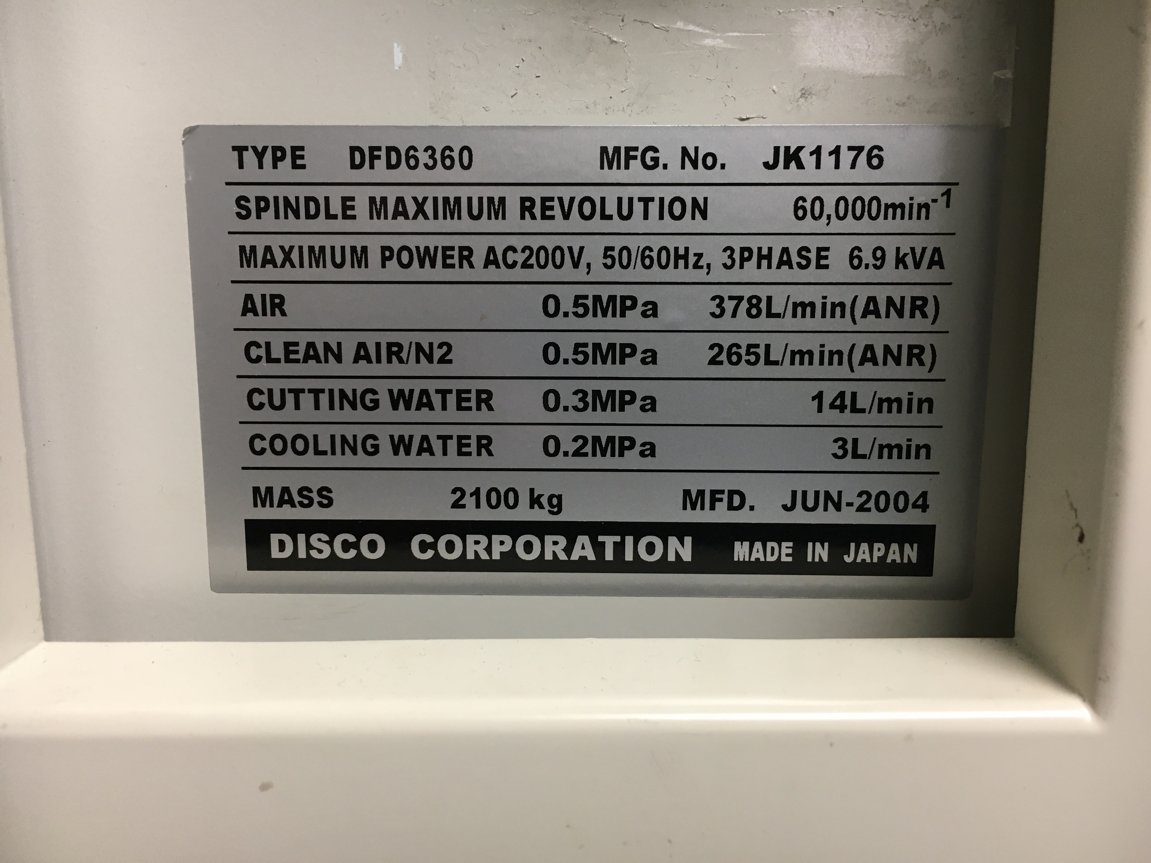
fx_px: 964
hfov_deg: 61.7
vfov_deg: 48.2
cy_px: 432
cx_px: 576
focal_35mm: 29
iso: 80
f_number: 2.2
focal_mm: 4.15
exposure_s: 1/30
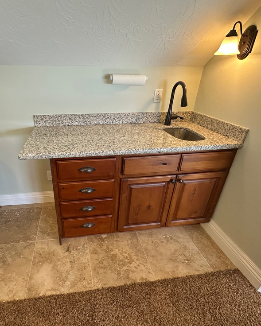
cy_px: 159
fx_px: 183
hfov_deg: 69.5
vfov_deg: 83.3
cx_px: 95
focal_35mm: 19
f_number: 2.2
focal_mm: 2.22
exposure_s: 1/120
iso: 250
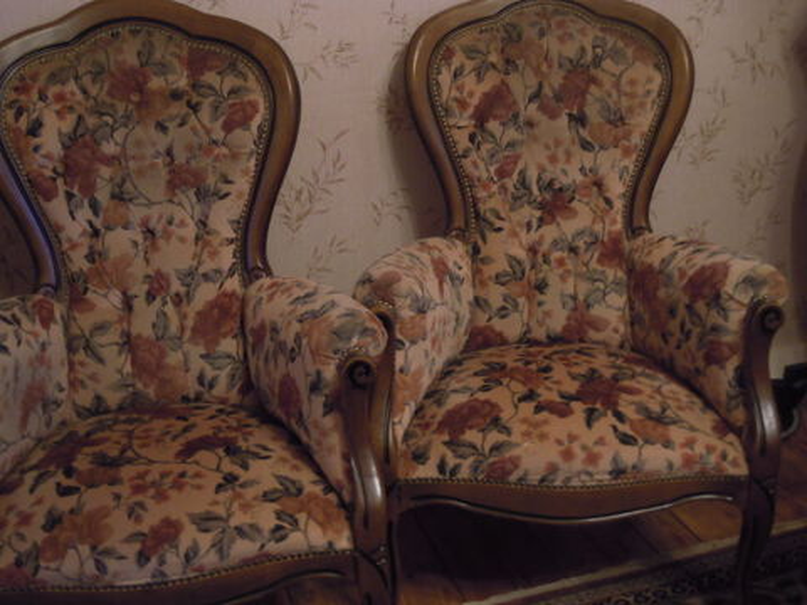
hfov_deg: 45.8
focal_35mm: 41
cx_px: 404
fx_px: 956
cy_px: 302
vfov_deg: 35.1
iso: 320
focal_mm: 7.3
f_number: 3.2
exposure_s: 1/8
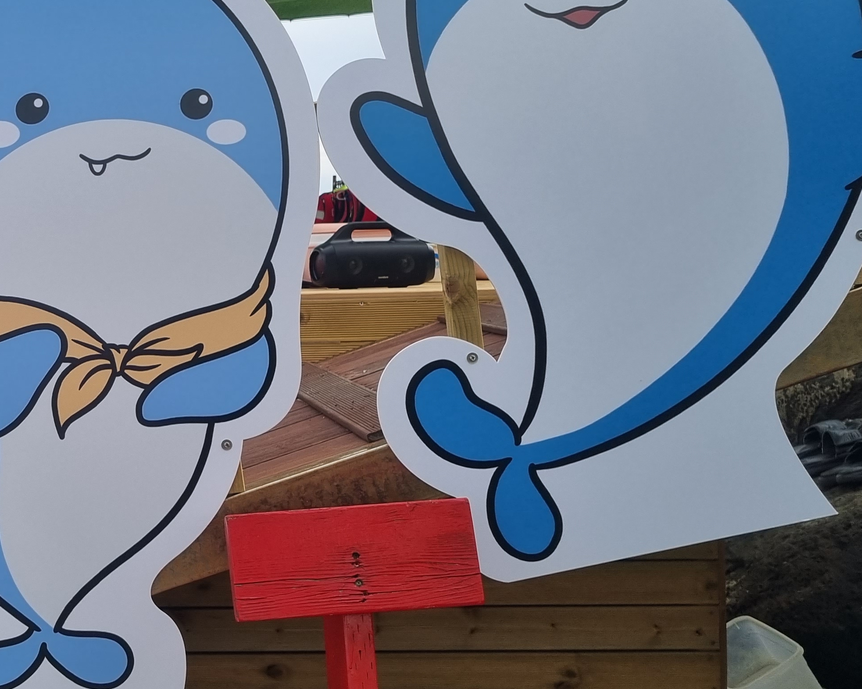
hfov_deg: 32.6
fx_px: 1352
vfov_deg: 28.5
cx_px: 4
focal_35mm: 53
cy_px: 259
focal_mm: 5.4
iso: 50
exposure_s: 1/976
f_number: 1.8
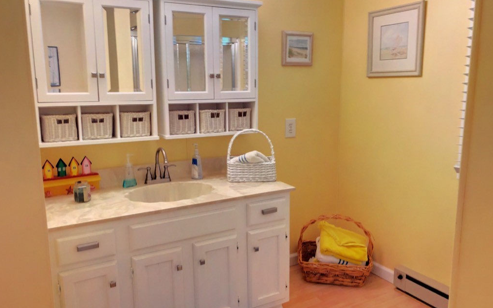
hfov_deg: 62.9
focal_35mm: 30
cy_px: 165
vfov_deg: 41.8
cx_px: 247
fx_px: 403
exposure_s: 1/30
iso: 40
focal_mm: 3.99
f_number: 1.8
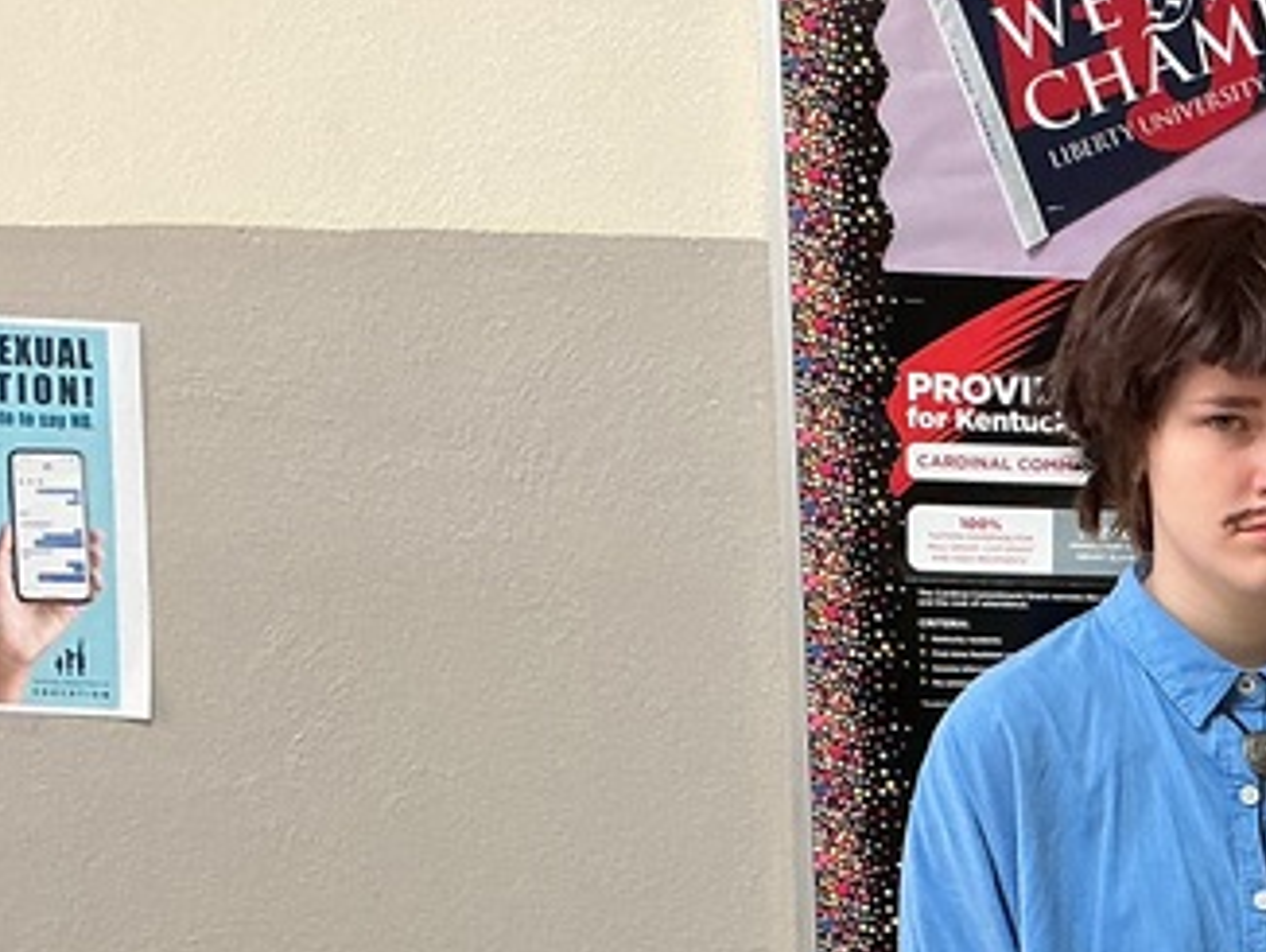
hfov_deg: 20.1
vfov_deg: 15.9
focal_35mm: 91
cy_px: 1018
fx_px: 3331
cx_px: 1538
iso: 100
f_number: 1.8
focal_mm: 3
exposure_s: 1/50
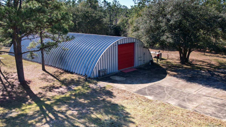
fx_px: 210
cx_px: 112
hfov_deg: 56.6
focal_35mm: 35
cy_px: 83
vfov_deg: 33.5
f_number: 2.8
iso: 100
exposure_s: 1/30
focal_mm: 8.38
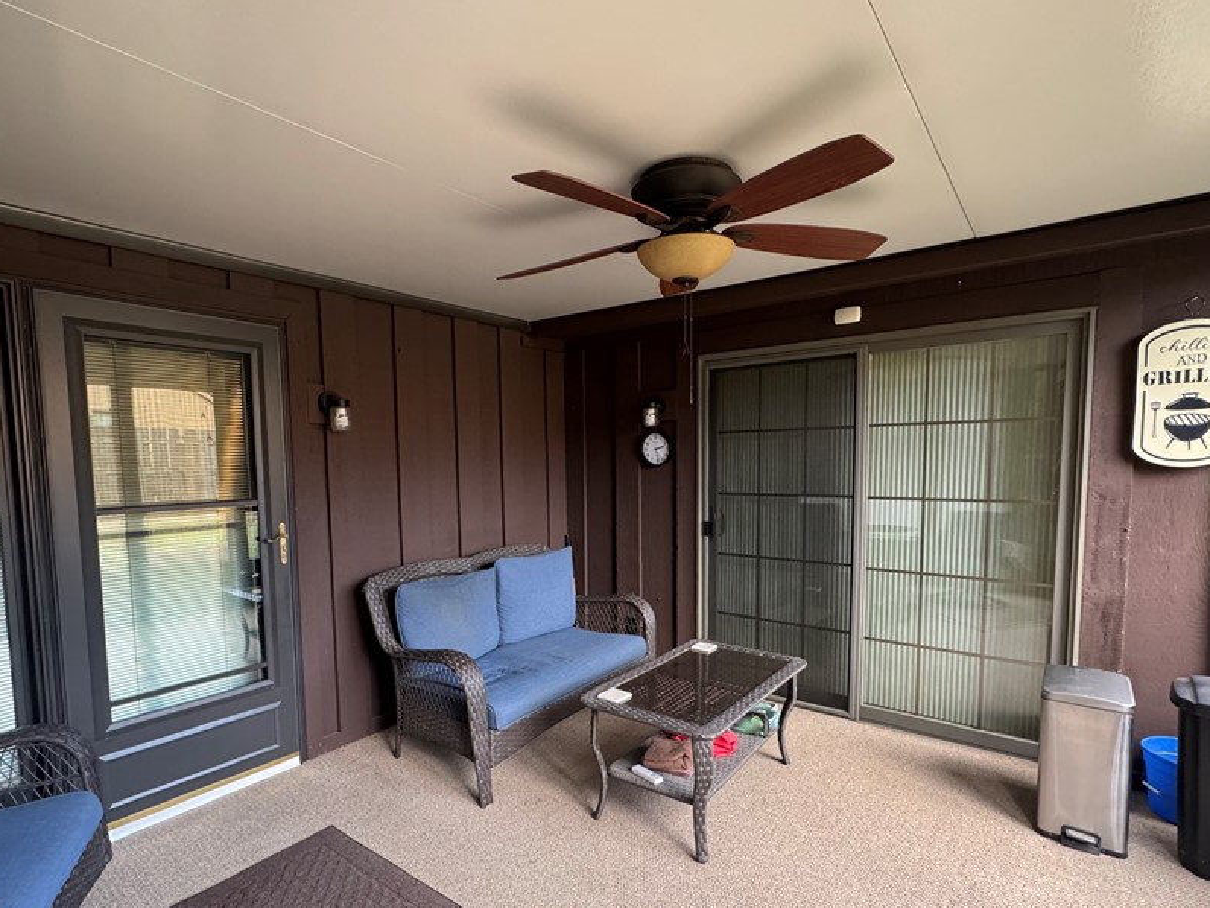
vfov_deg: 71.3
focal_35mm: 18
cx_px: 567
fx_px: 629
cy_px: 508
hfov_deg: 87.6
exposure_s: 1/60
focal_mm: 2.22
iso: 320
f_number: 2.2
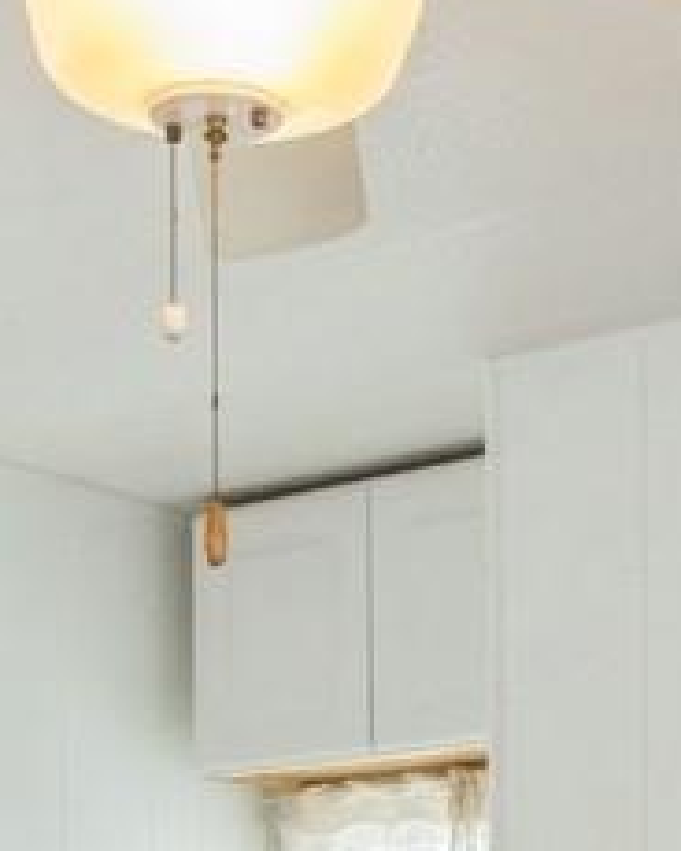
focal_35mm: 98
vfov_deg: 18.6
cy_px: 995
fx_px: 2469
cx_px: 174
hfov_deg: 15.6
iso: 200
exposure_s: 1/13
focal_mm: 10
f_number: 8
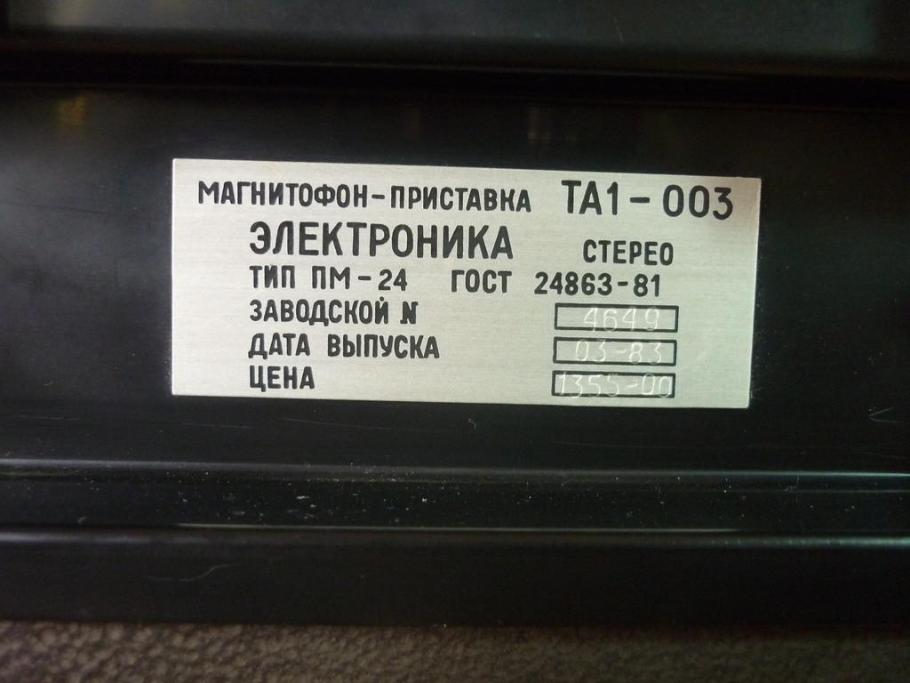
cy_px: 342
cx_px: 455
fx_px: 868
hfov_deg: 55.4
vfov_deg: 42.9
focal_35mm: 33
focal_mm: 5.5
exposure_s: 1/20
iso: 400
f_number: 2.8
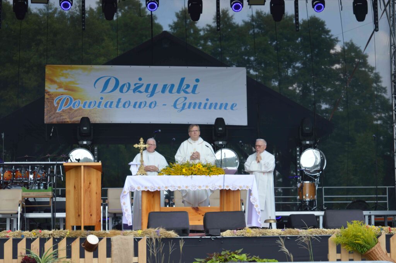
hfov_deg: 24.6
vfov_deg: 16.5
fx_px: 907
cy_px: 132
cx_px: 198
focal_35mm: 82
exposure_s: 1/160
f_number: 5.6
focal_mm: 55
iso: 100
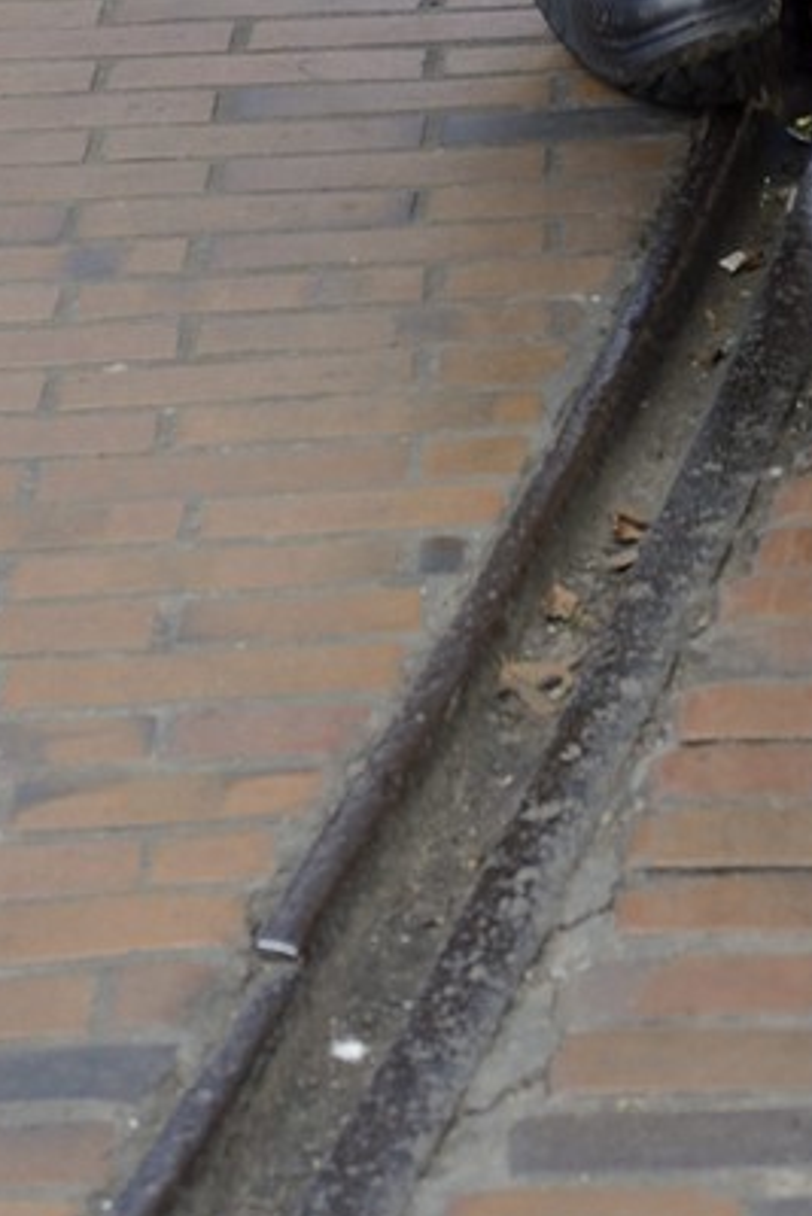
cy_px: -1173
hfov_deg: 7.1
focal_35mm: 192
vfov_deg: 10.0
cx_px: 1019
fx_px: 6490
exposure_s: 1/400
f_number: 5
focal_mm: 48
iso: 200
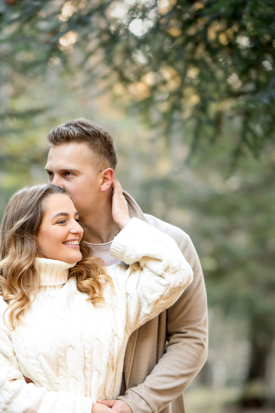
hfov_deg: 10.5
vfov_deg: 15.7
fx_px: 1489
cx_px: 97
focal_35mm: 130
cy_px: 293
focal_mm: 85
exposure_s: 1/320
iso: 1000
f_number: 2
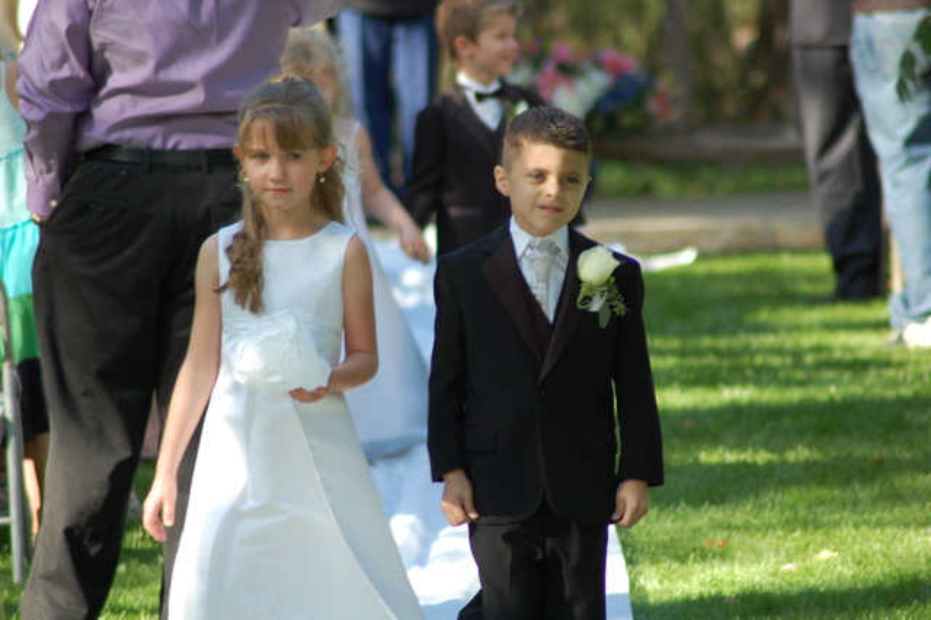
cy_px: 310
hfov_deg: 4.6
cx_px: 466
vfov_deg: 3.1
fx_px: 11631
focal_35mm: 450
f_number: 5.6
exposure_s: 1/250
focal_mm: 300
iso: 400
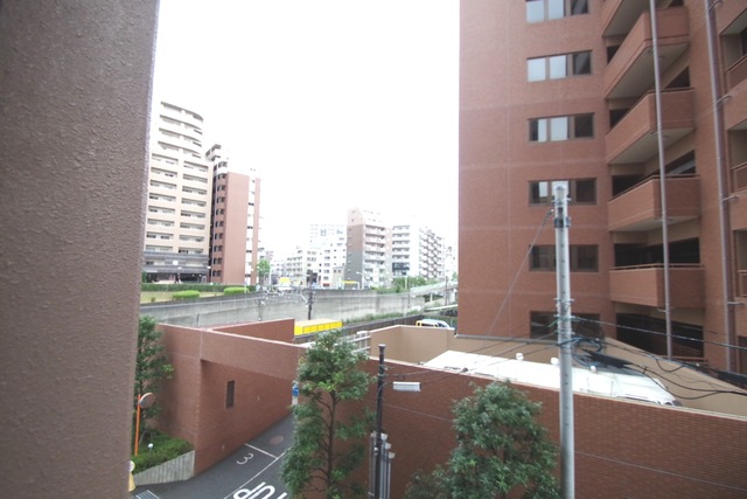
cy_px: 250
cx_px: 374
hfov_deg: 100.4
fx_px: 311
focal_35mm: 15
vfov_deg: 77.4
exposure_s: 1/2500
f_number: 4.5
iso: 1600
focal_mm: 10
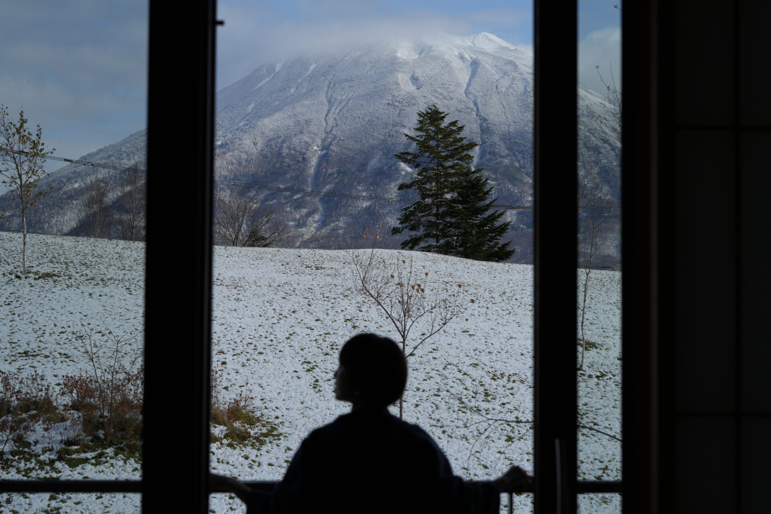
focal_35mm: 70
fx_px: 1499
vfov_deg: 19.5
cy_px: 257
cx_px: 386
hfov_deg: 28.8
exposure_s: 1/1000
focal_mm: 70
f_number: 6.3
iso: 100
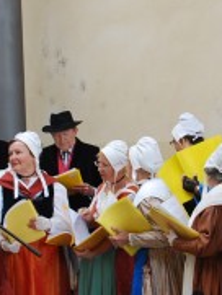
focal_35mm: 92
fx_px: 786
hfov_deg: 16.0
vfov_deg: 21.3
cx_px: 183
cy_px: 136
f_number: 4.5
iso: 200
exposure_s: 1/80
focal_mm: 18
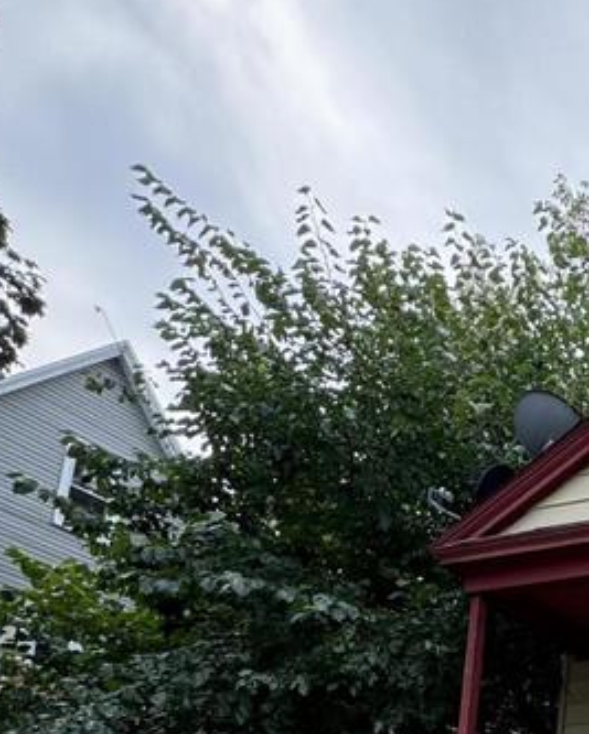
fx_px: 914
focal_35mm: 42
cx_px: 814
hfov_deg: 27.9
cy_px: 831
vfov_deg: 36.2
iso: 40
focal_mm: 2.22
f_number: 2.2
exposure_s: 1/364
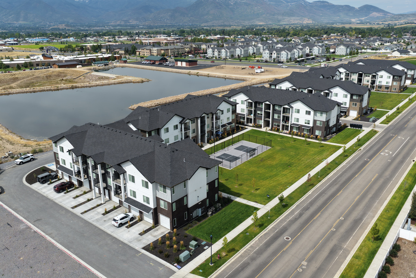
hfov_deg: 65.5
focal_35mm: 28
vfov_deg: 46.4
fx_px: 324
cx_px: 208
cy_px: 139
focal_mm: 14.45
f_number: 2.8
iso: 125
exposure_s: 1/2000
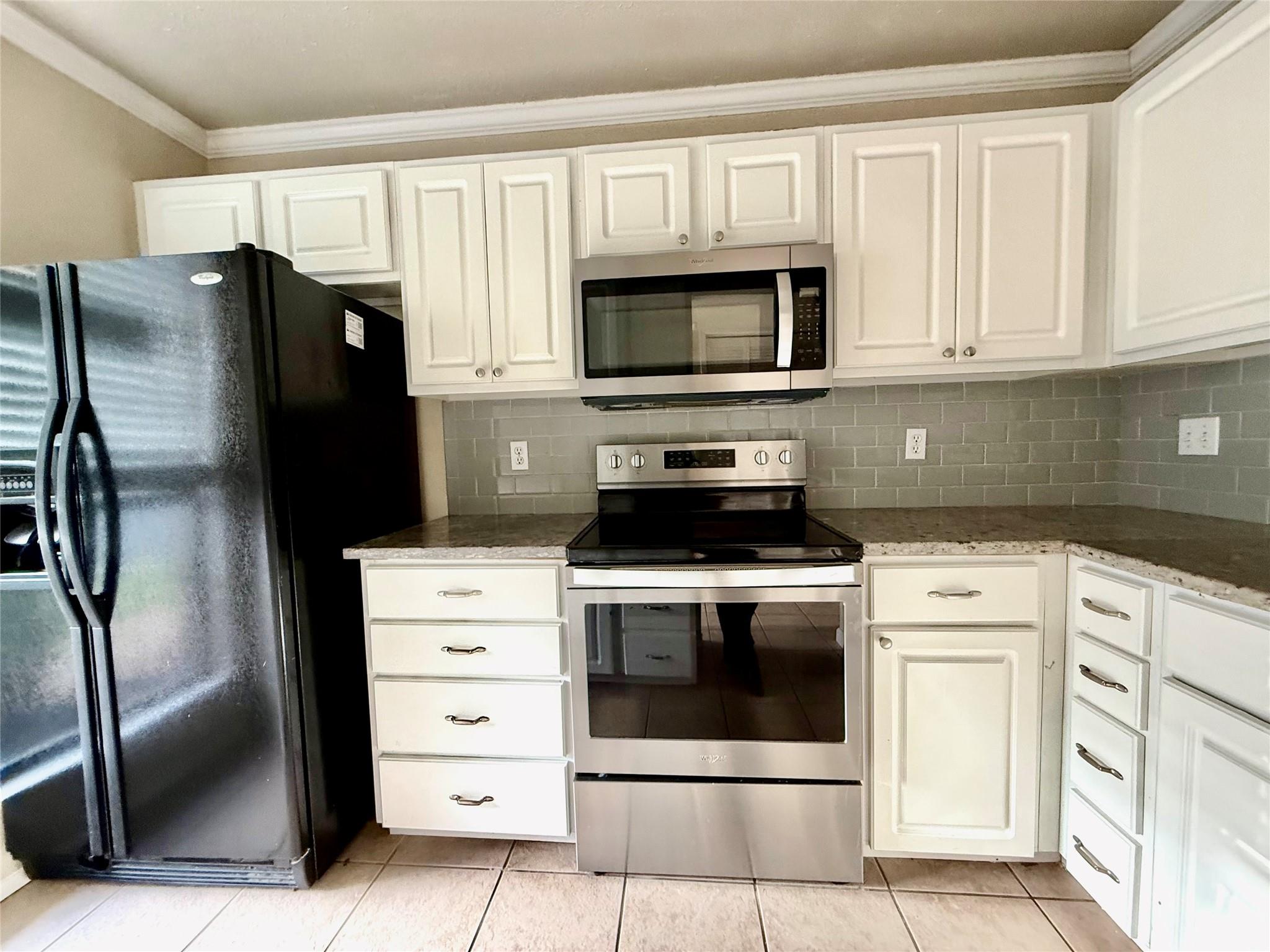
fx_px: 514
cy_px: 476
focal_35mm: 14
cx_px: 635
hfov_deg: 102.1
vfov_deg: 85.7
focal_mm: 2.22
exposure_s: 1/60
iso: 400
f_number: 2.2
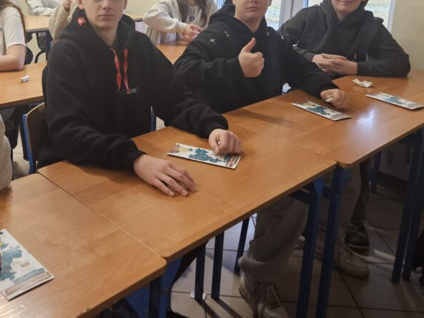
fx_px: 490
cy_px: 53
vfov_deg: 34.6
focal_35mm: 40
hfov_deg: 45.5
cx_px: 119
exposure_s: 1/100
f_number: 1.8
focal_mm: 5.4
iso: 400
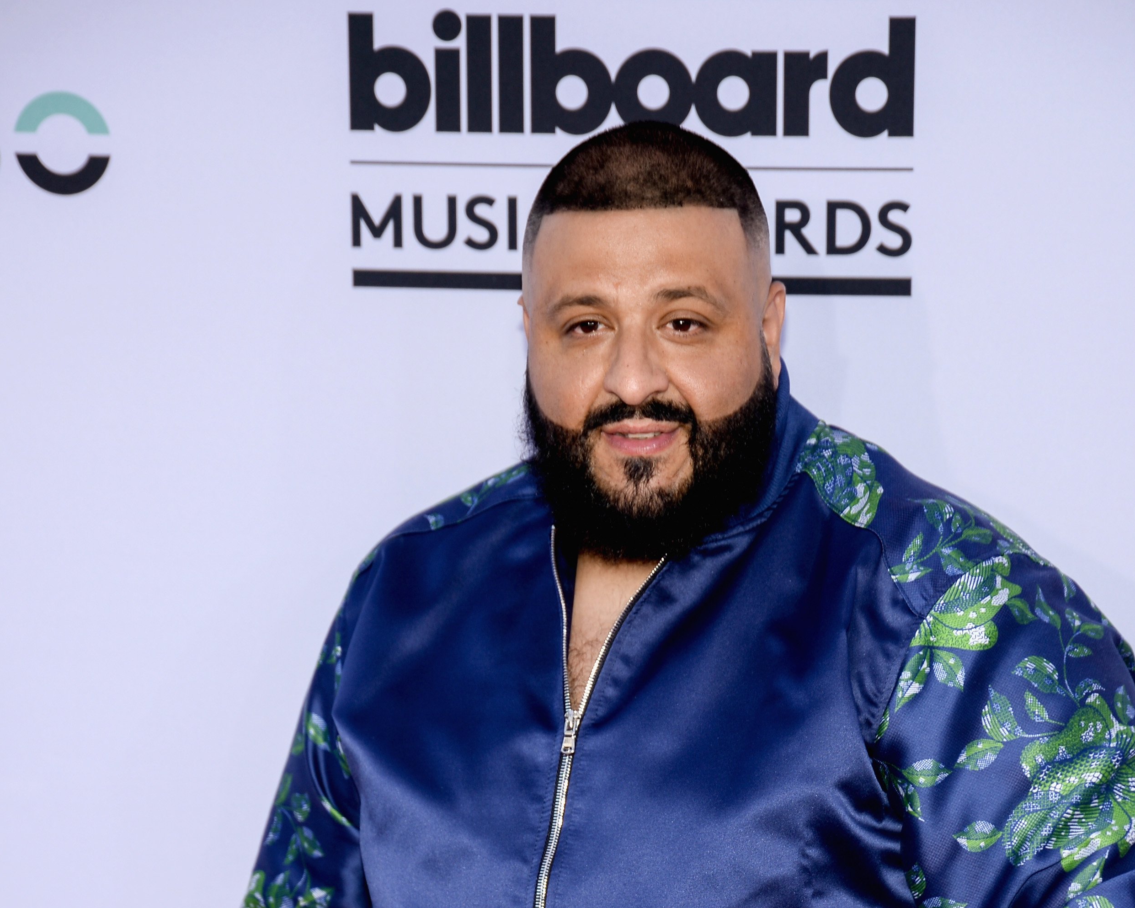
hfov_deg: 16.2
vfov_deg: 13.0
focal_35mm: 119
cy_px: 456
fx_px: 3997
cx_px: 612
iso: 125
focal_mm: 105
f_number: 5
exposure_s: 1/250
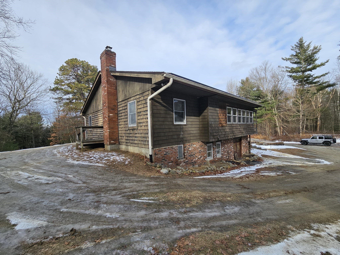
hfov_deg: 106.2
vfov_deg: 89.9
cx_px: 170
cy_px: 128
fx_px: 128
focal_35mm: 13
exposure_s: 1/1429
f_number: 2.2
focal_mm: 2.2
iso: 50
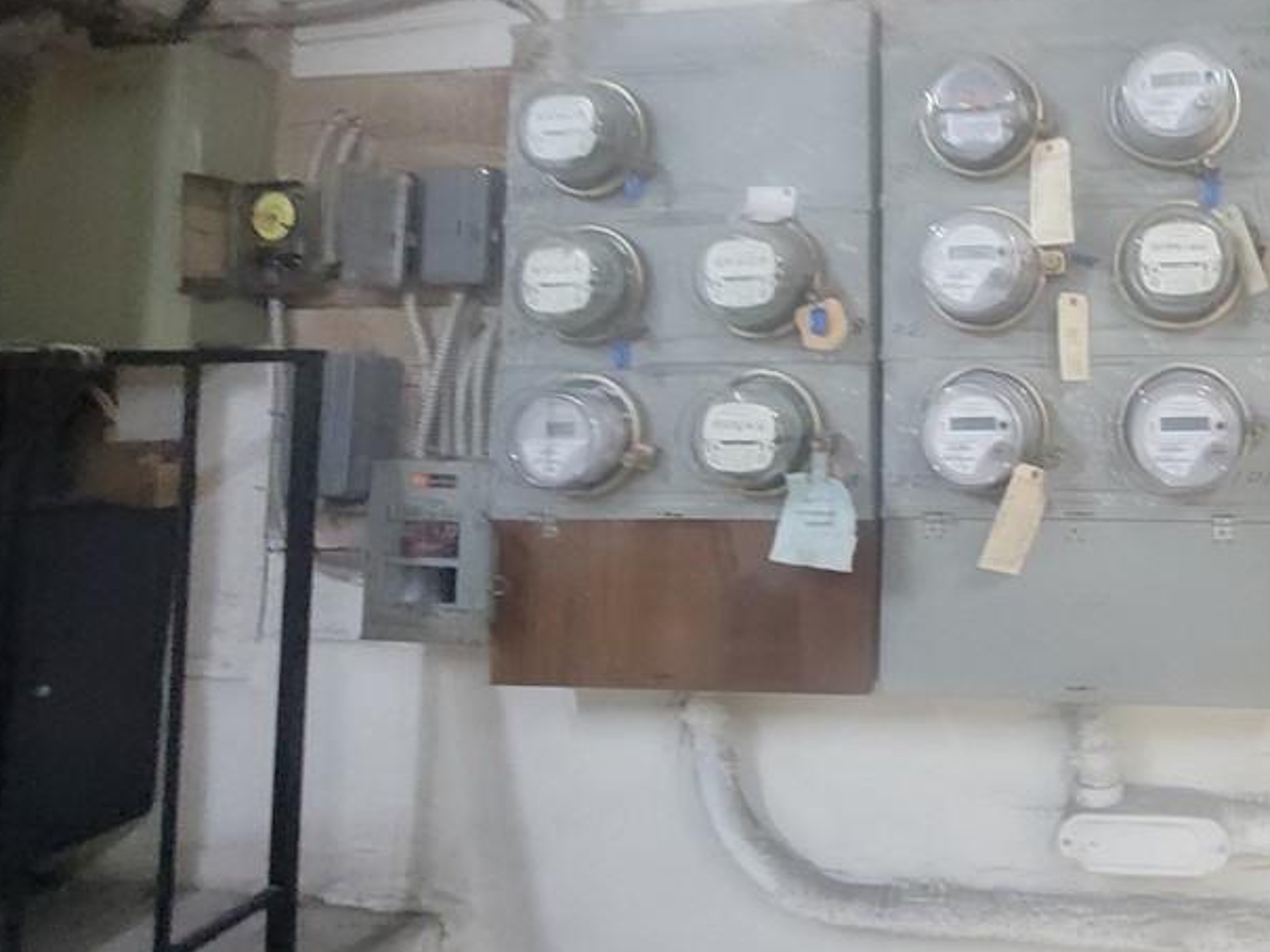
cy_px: 271
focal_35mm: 22
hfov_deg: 67.3
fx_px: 807
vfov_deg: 58.7
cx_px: 1060
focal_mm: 2.2
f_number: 2.2
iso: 640
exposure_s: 1/24
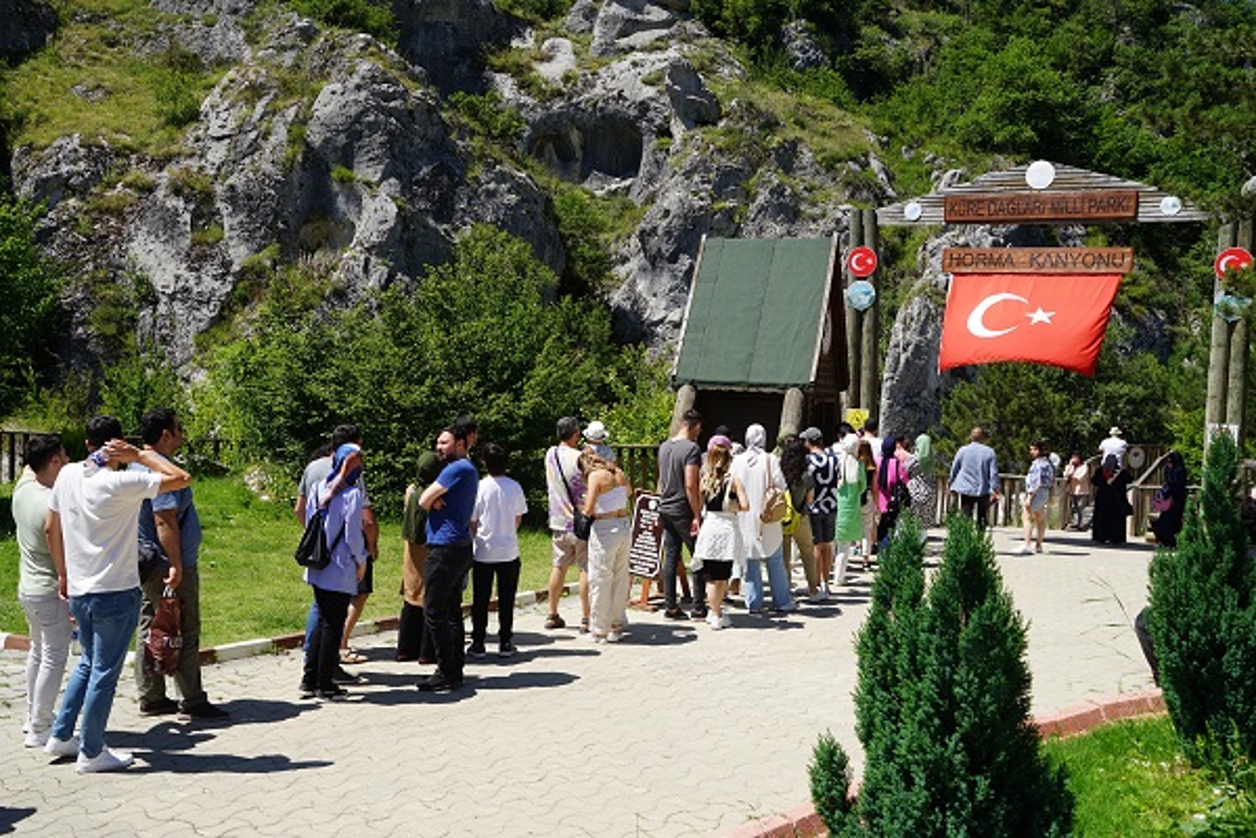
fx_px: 1221
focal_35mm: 35
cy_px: 419
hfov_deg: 54.4
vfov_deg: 37.9
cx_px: 628
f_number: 13
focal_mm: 35
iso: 100
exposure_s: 1/80
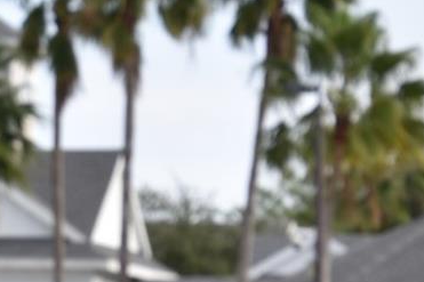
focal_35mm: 336
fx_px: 3955
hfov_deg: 6.1
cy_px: 314
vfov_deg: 4.1
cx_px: 85
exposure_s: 1/200
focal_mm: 52
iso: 100
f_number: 8
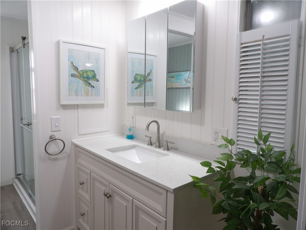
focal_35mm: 24
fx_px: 212
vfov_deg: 56.8
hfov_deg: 71.6
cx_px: 153
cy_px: 115
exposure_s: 1/33
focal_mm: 4.3
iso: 153
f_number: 3.2
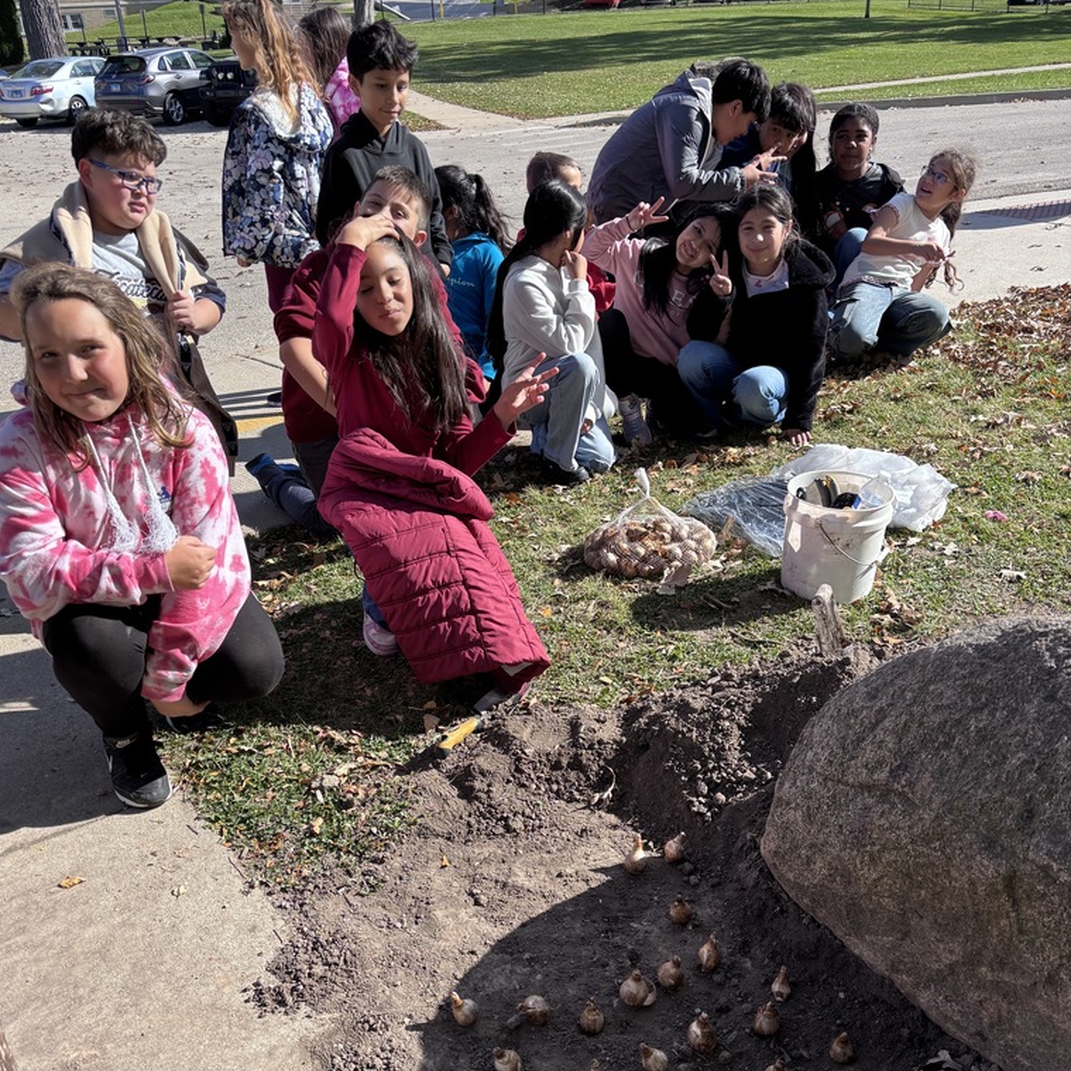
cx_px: 533
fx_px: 1085
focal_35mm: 31
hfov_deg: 52.5
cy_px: 669
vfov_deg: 52.0
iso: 50
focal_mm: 5.96
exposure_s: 1/1311
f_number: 1.6
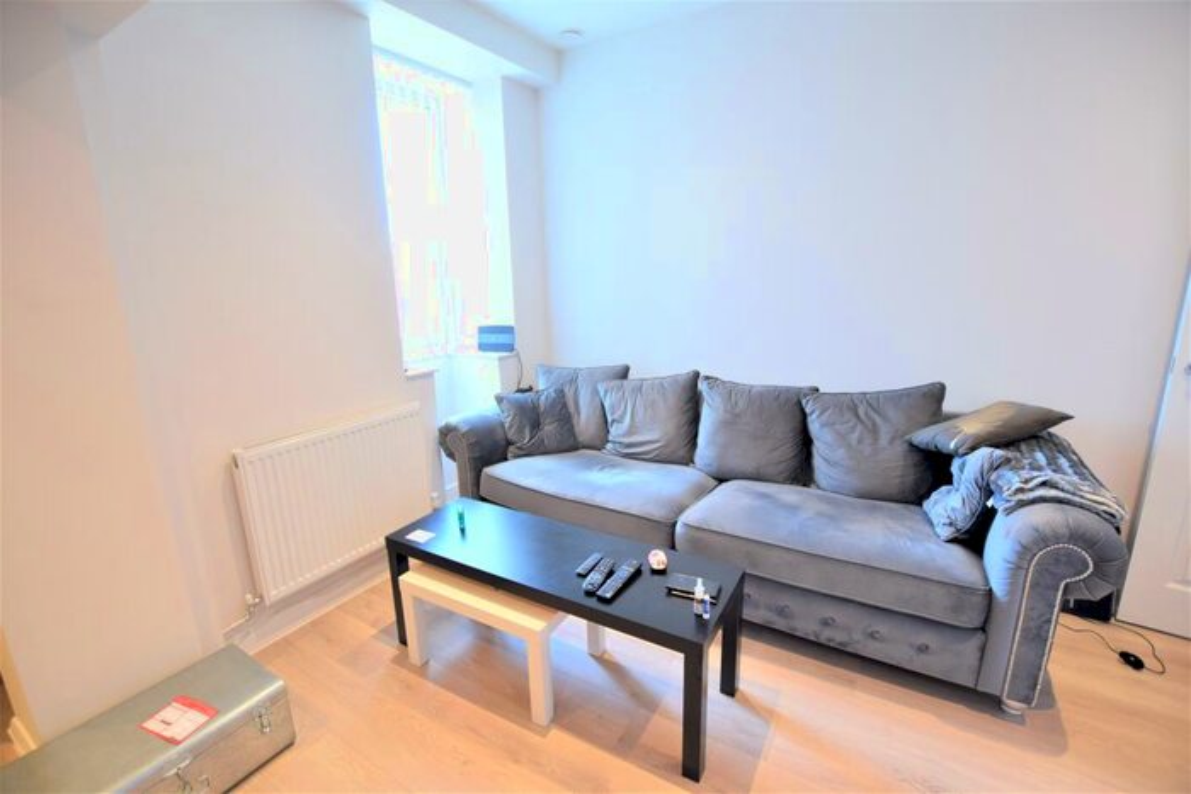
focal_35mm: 15
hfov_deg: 100.4
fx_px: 496
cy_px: 397
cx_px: 596
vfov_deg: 77.4
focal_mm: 10
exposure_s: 1/30
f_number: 3.5
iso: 400
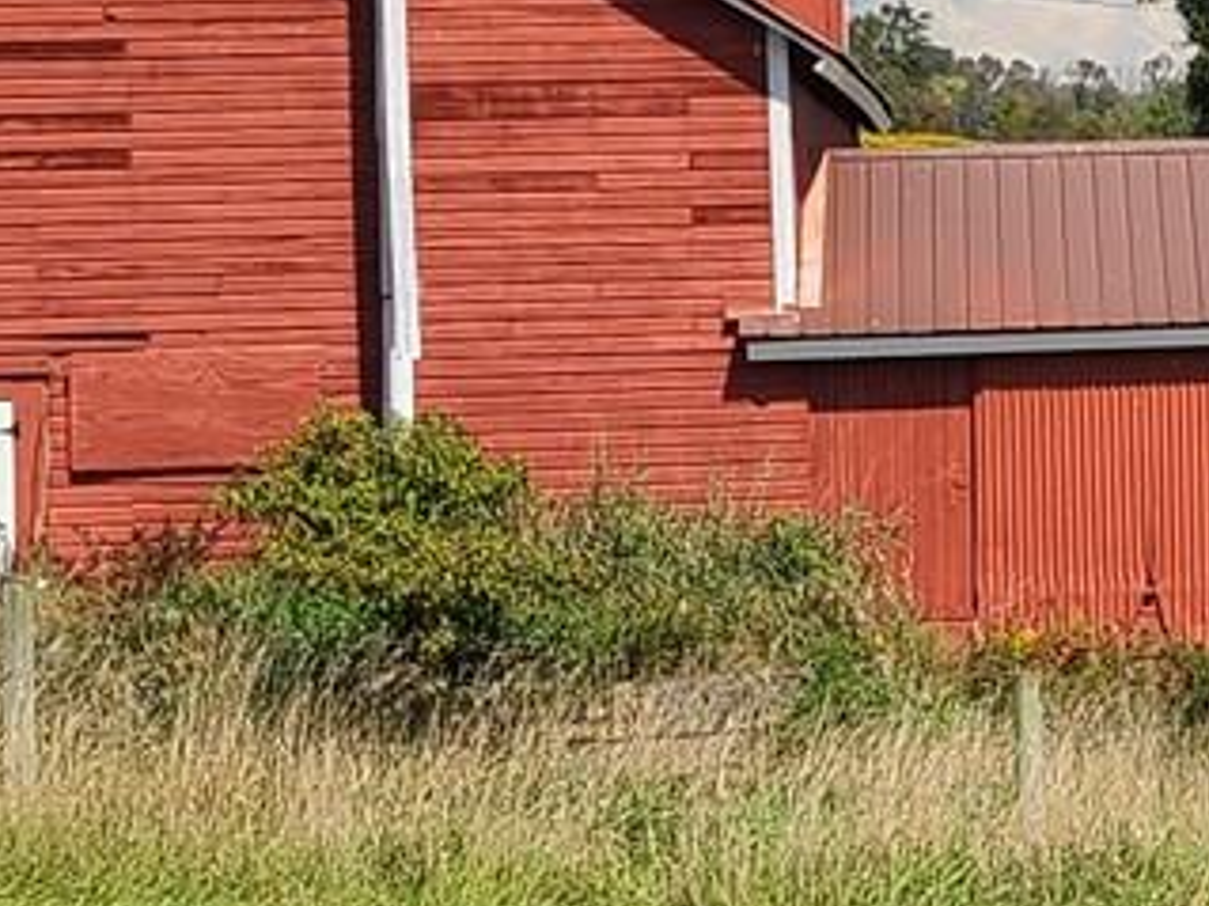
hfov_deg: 11.1
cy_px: 178
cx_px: 2103
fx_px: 5830
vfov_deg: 8.9
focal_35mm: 167
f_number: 1.8
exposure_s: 1/2953
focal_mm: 5.4
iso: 40
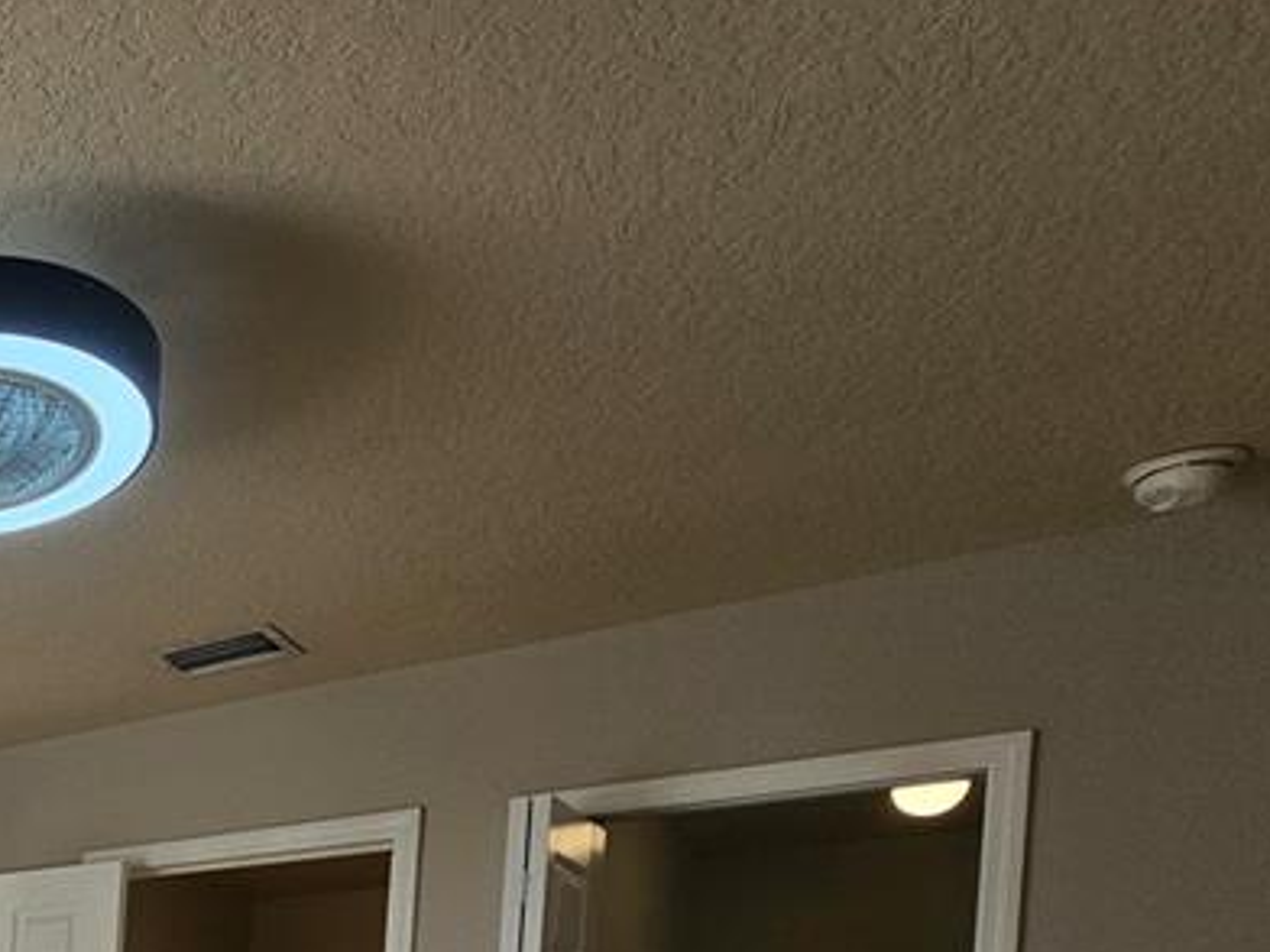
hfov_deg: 38.8
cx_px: -269
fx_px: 1247
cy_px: 1175
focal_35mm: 34
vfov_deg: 33.2
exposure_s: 1/120
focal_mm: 2.2
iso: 64
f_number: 2.2
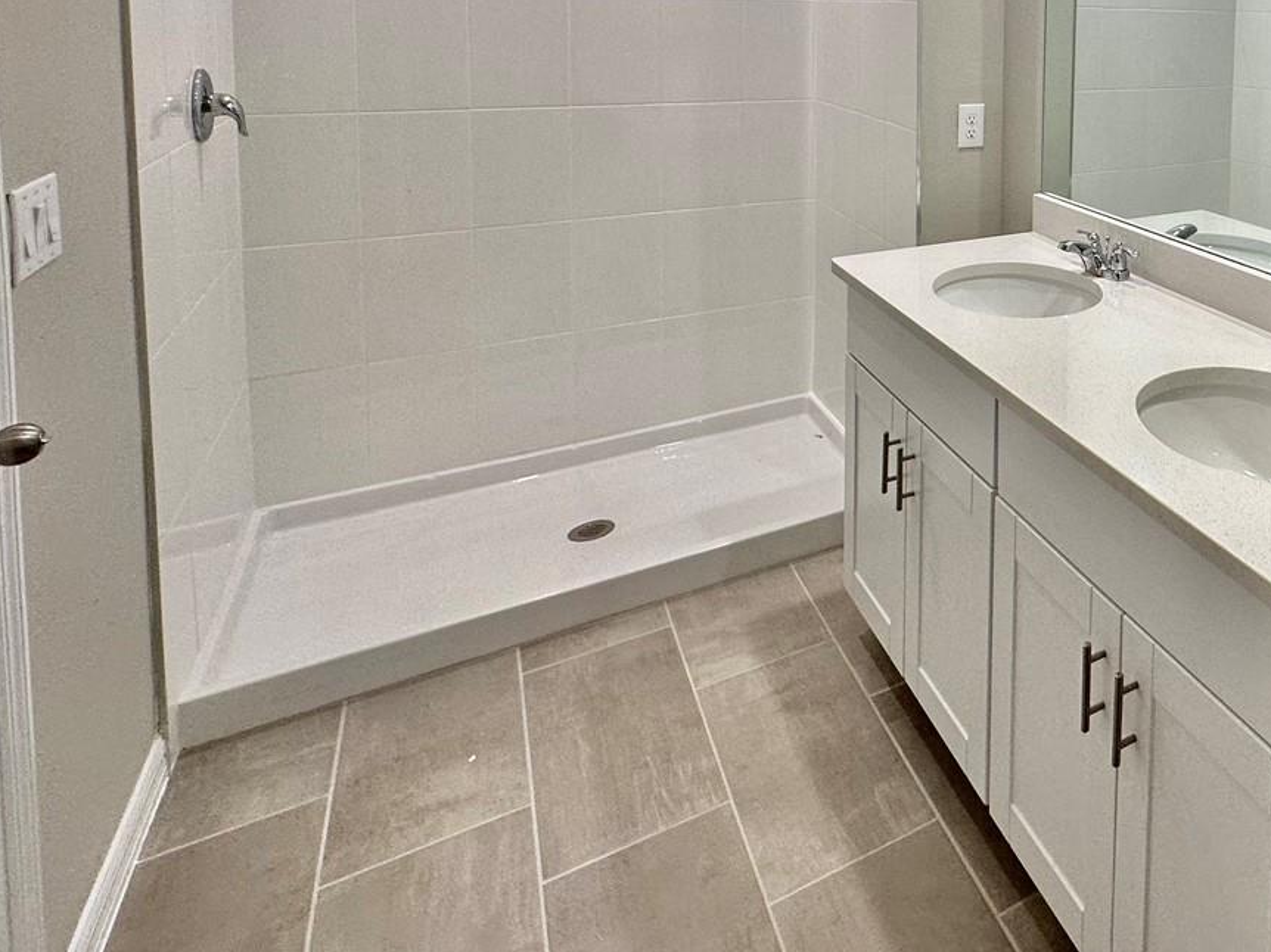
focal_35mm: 26
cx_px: 1150
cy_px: 80
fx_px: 954
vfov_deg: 47.2
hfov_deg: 57.5
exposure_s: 1/120
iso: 100
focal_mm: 2.22
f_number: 2.2
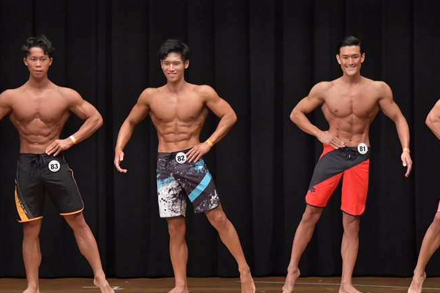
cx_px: 213
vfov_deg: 5.7
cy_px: 165
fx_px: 2957
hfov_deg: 8.5
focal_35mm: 242
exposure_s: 1/400
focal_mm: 135
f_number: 5.6
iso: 6400
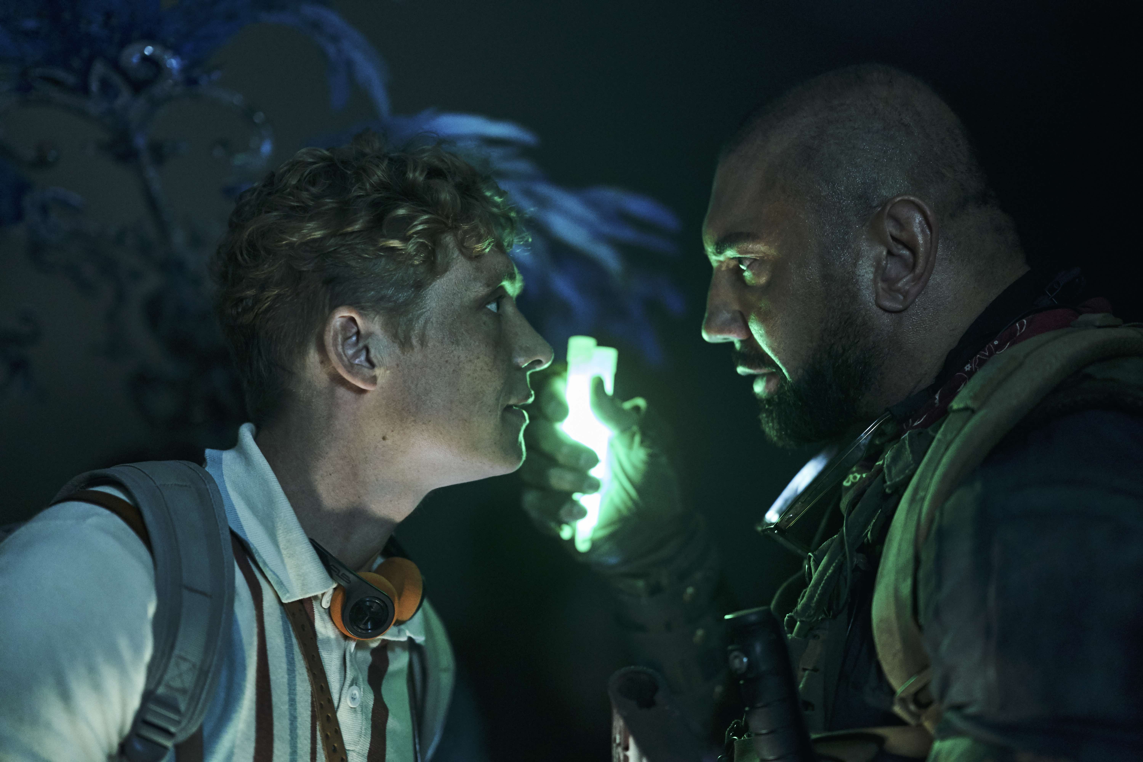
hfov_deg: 23.9
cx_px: 572
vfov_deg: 16.1
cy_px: 381
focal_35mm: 85
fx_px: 2699
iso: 3200
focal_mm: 85
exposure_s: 1/30
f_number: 1.4
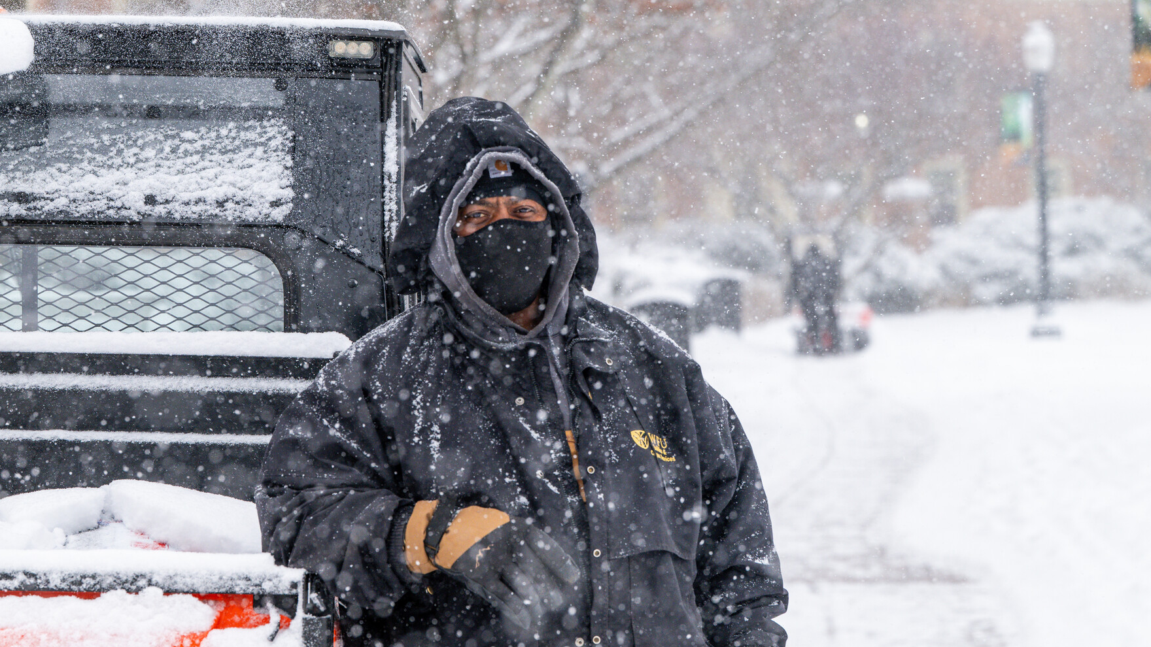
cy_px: 373
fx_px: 3907
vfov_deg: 9.5
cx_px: 482
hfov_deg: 16.8
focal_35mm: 128
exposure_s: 1/1000
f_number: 5
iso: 800
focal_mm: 105
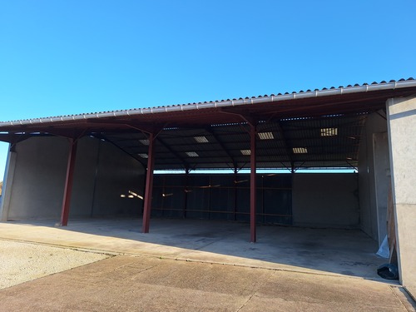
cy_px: 156
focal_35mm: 23
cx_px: 208
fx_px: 276
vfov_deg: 58.9
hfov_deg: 73.9
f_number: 1.8
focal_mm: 5.54
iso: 40
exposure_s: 1/969
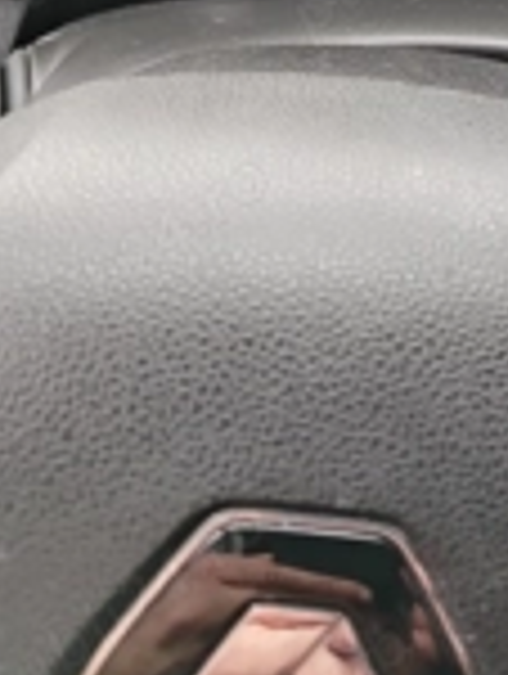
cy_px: 0
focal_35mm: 64
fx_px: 1249
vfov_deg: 28.4
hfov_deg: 21.5
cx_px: 593
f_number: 1.75
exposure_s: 1/33.3
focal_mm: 5.25
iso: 325
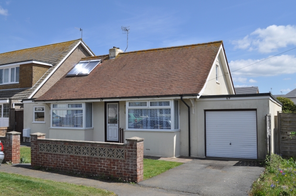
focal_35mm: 36
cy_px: 98
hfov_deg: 53.2
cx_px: 148
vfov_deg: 36.8
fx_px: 296
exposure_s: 1/250
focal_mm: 24
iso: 200
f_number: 11
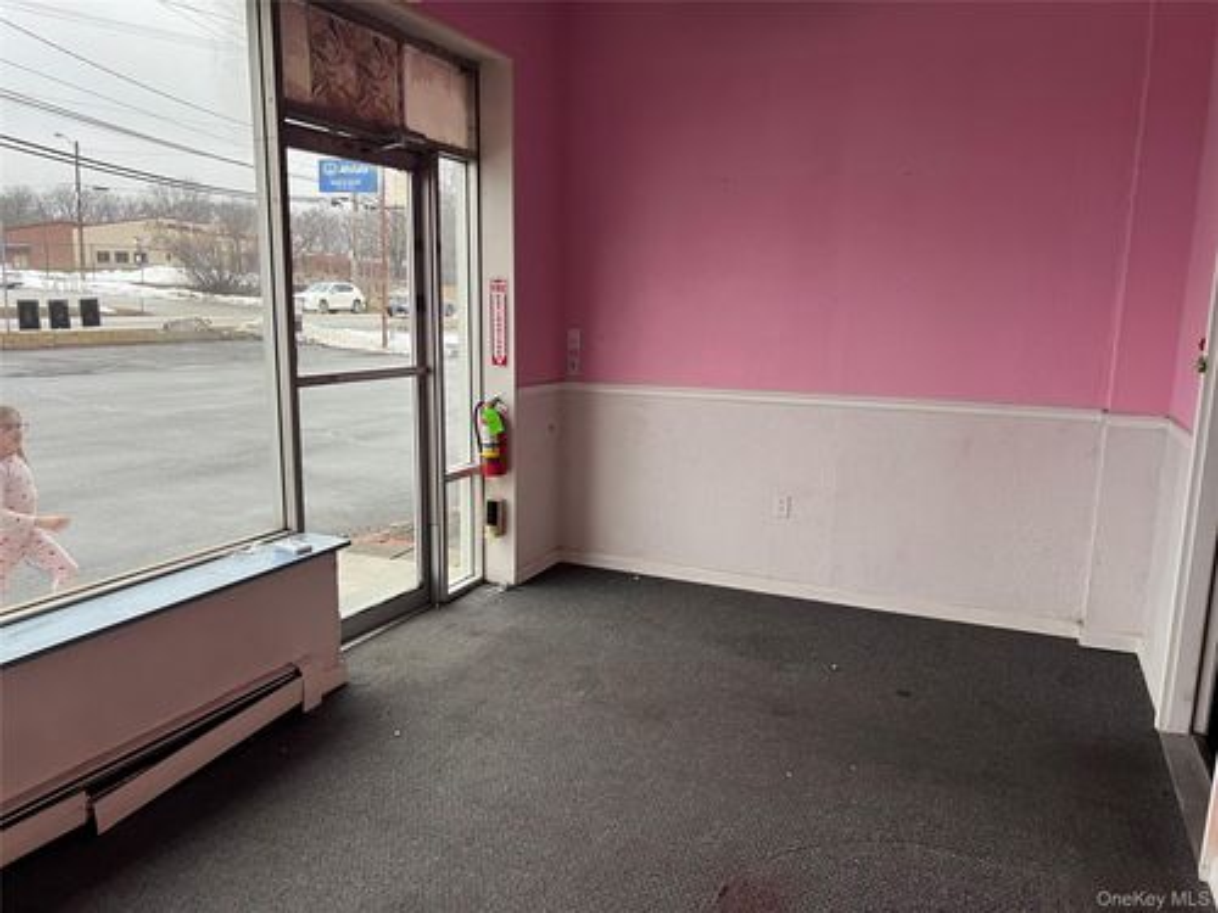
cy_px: 456
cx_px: 609
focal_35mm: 26
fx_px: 915
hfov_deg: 67.3
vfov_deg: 53.1
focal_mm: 5.7
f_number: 1.5
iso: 80
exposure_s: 1/60
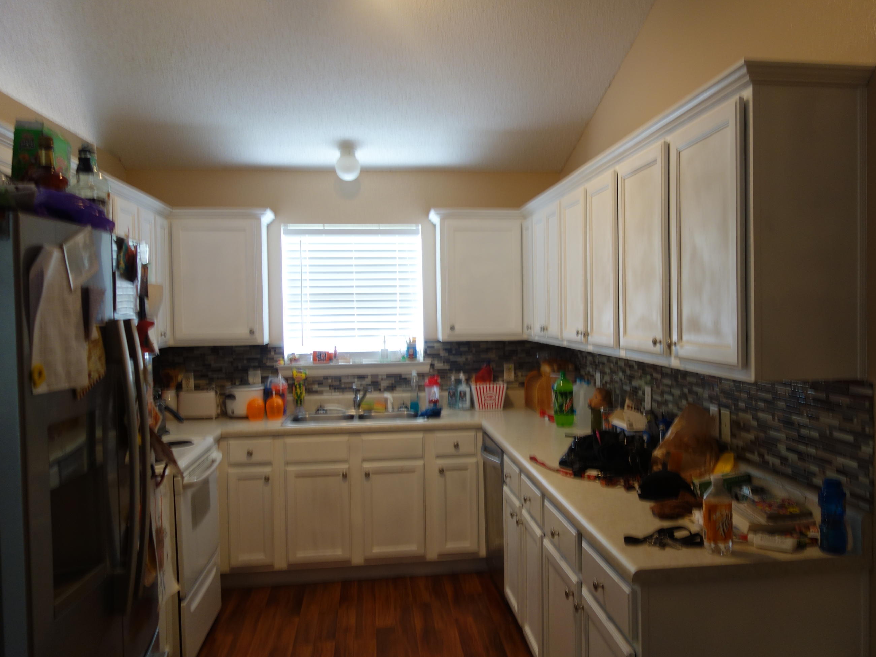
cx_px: 494
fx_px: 785
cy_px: 328
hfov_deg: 58.2
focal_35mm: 31
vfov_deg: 45.4
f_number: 1.8
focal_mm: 10.4
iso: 125
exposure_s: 1/40
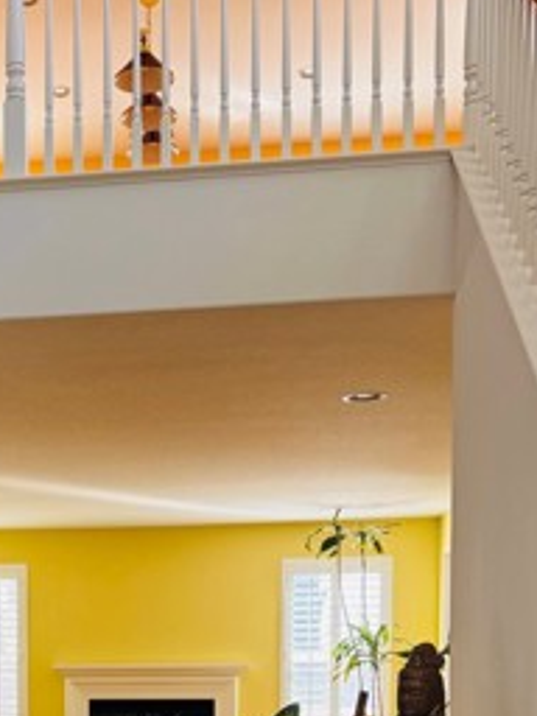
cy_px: 733
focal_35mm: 60
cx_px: 48
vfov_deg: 29.8
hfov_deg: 23.7
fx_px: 1241
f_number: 1.78
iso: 100
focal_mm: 6.76
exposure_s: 1/146
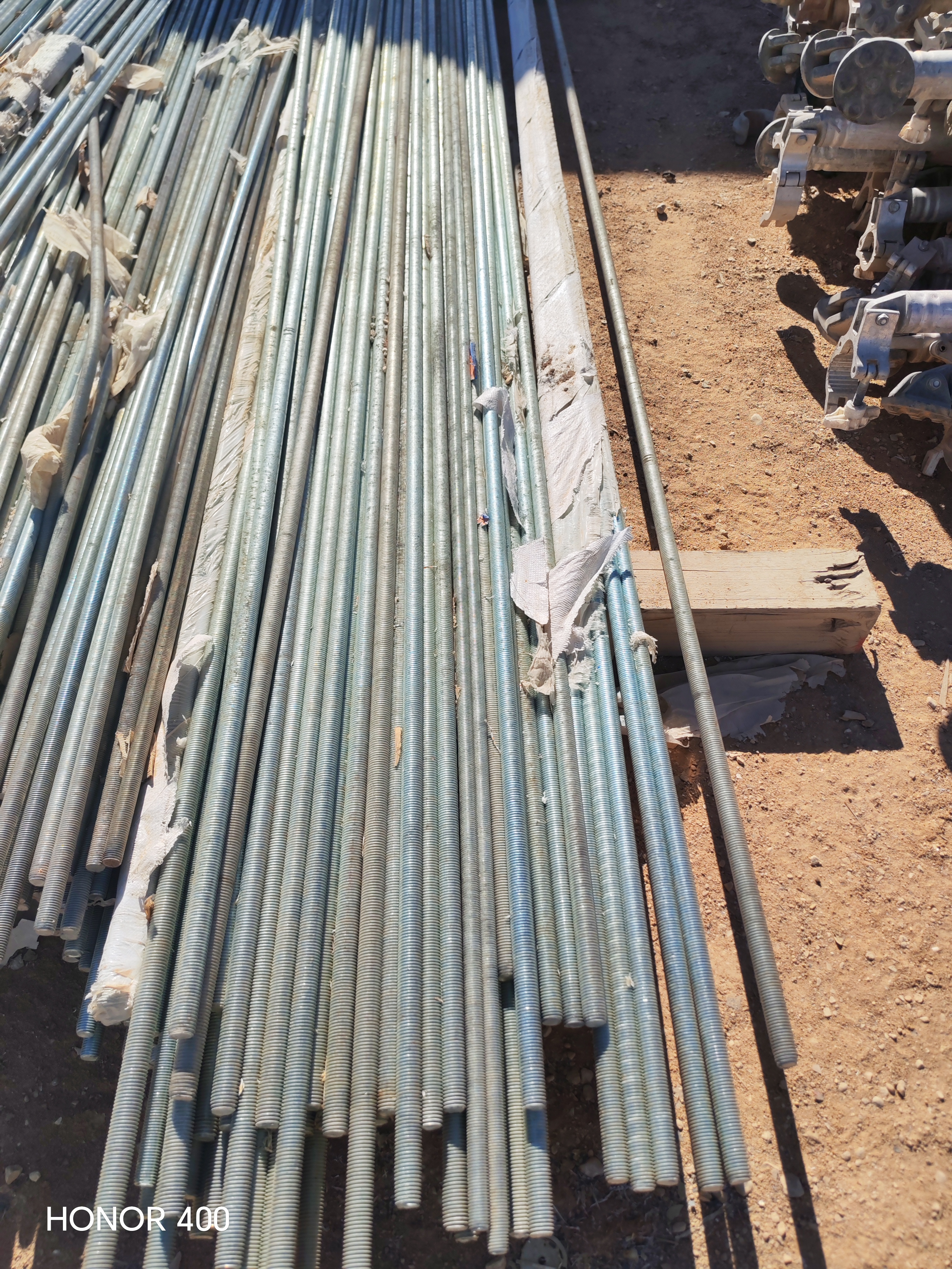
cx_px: 476
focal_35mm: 27
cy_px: 634
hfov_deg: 51.4
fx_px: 990
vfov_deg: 65.3
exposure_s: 1/1300
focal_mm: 6.12
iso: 50
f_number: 1.9
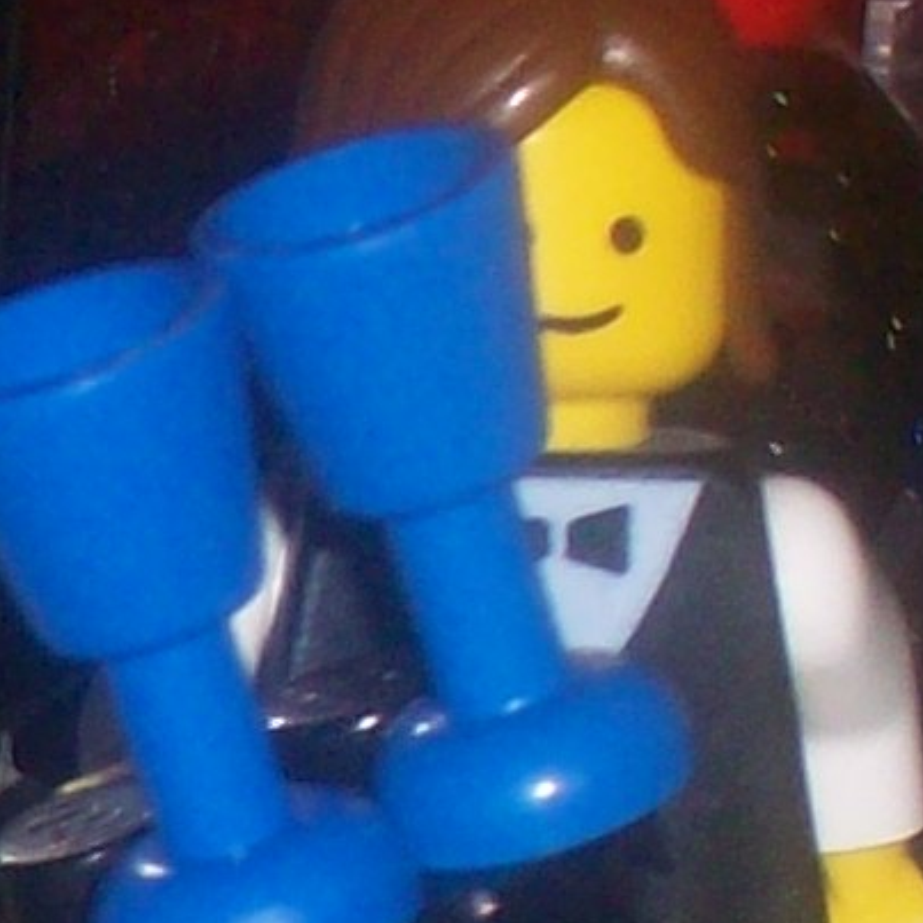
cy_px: 1287
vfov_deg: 2.8
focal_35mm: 616
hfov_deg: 2.8
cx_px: -2439
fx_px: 18583
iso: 80
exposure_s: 1/114
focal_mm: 15.3
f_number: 4.7
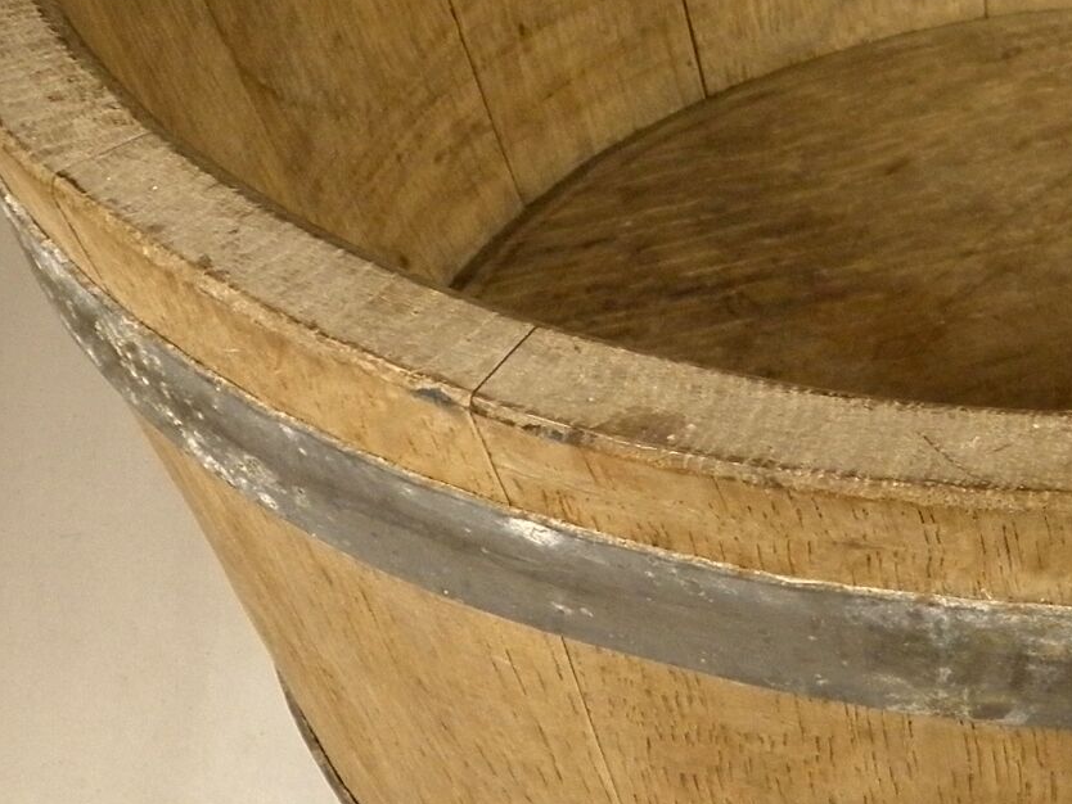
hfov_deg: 10.8
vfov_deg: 8.2
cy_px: 27
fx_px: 5607
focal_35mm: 181
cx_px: 1130
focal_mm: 10.6
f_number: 4.1
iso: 200
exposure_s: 1/40
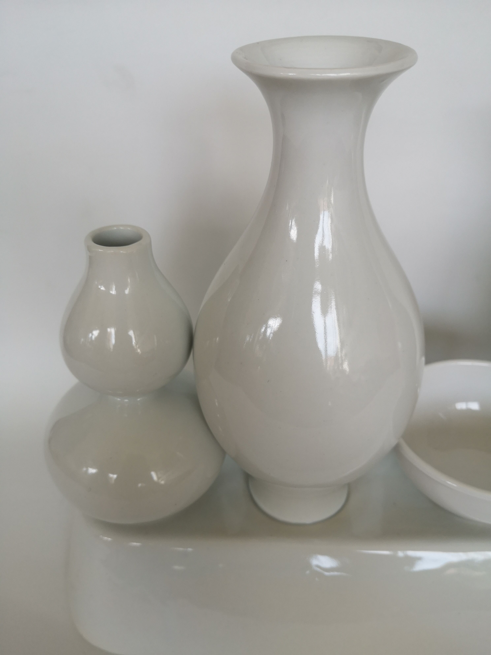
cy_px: 328
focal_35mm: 27
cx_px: 246
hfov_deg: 51.4
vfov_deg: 65.3
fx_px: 511
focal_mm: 3.95
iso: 50
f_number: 1.8
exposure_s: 1/110
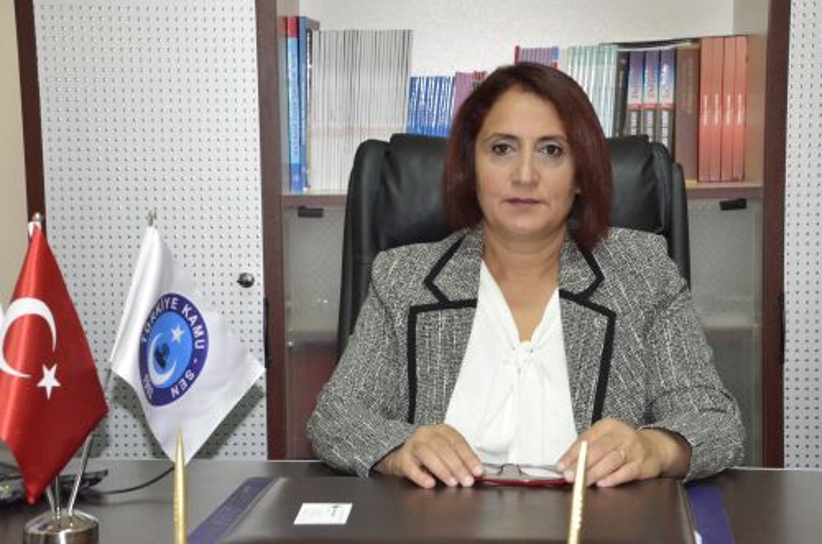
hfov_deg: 27.0
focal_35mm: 75
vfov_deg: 18.1
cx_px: 411
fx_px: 1709
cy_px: 272
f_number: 8
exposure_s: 1/60
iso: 5000
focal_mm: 50
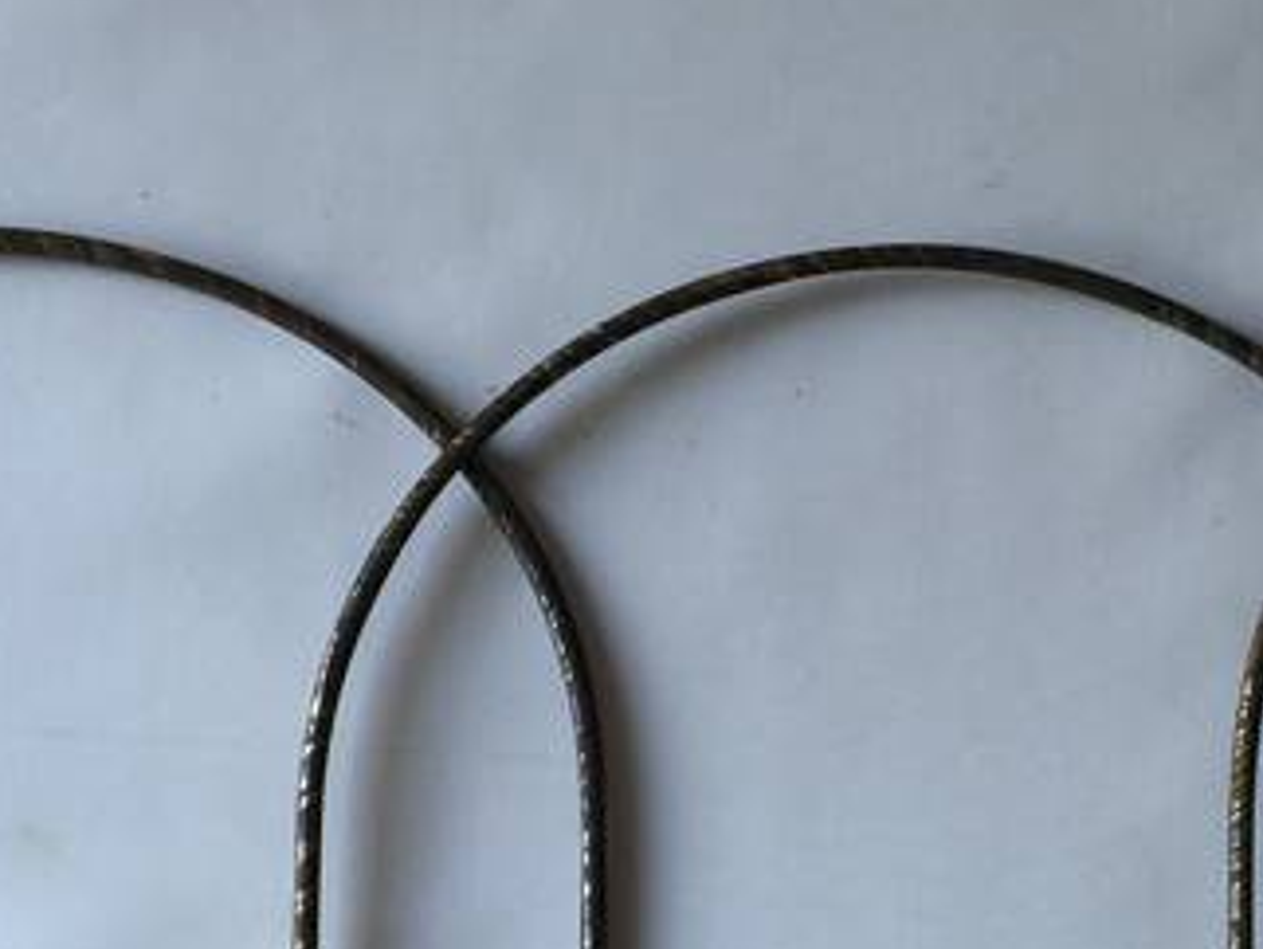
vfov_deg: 18.1
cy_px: 727
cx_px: 898
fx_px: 2958
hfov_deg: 23.9
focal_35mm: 81
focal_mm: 4.15
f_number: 2.2
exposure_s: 1/33
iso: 32
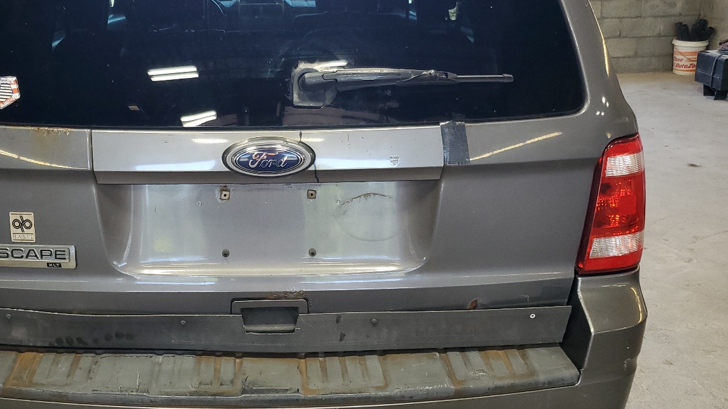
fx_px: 734
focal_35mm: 38
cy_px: 163
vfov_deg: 31.1
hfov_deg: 52.0
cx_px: 254
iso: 88
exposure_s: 1/120
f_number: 1.5
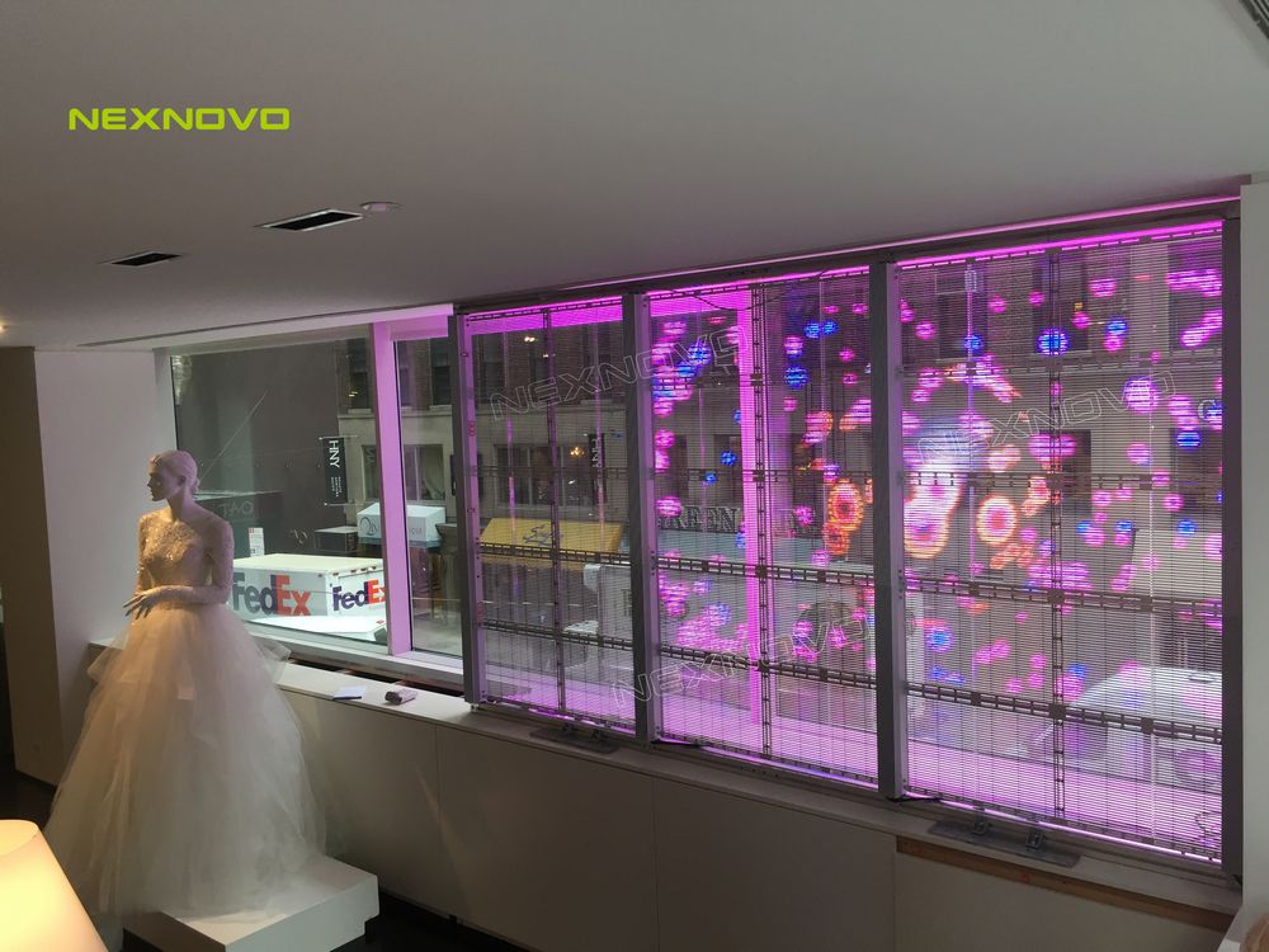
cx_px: 634
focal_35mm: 29
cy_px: 476
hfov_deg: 61.7
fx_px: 1063
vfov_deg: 48.2
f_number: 2.2
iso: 32
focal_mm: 4.2
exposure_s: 1/40
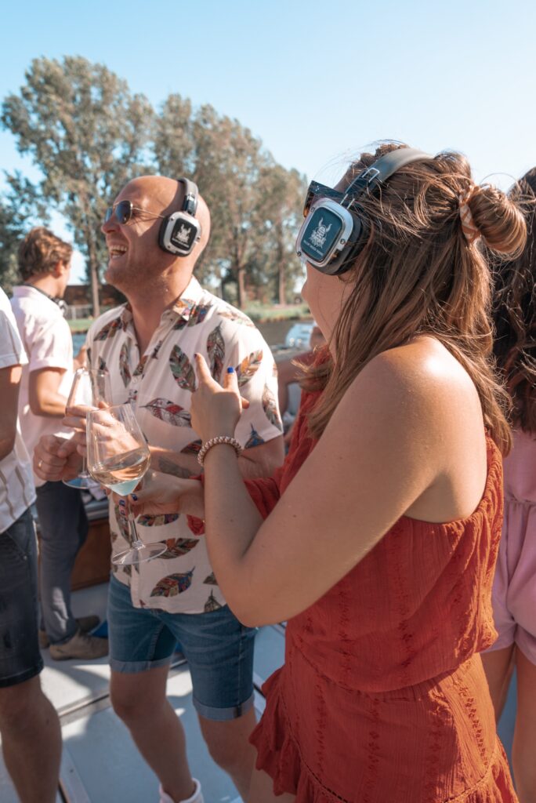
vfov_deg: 73.7
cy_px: 402
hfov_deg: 53.2
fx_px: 535
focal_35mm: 24
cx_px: 268
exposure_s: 1/250
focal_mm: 24
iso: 80
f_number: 5
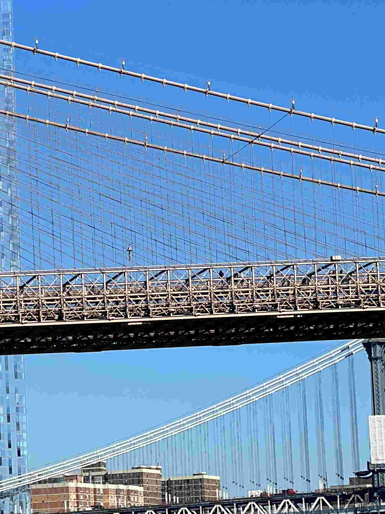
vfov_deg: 11.0
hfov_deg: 8.3
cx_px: 35
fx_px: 2654
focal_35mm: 179
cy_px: 254
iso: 32
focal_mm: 9
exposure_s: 1/1004
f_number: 2.8
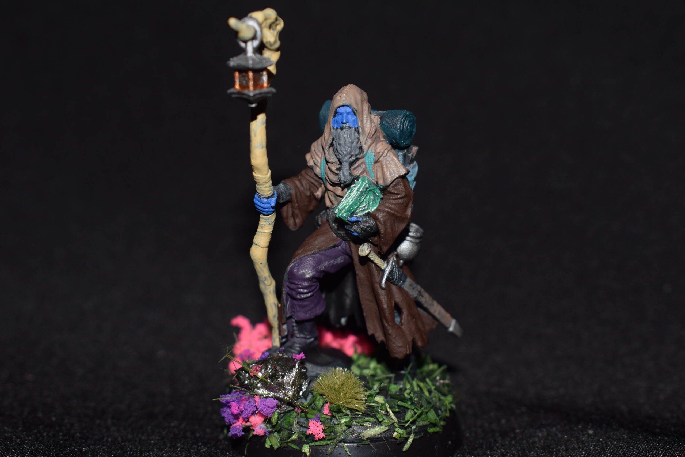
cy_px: 228
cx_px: 342
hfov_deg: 28.1
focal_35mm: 72
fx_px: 1370
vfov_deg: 18.9
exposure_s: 1/60
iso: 100
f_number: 8
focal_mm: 48
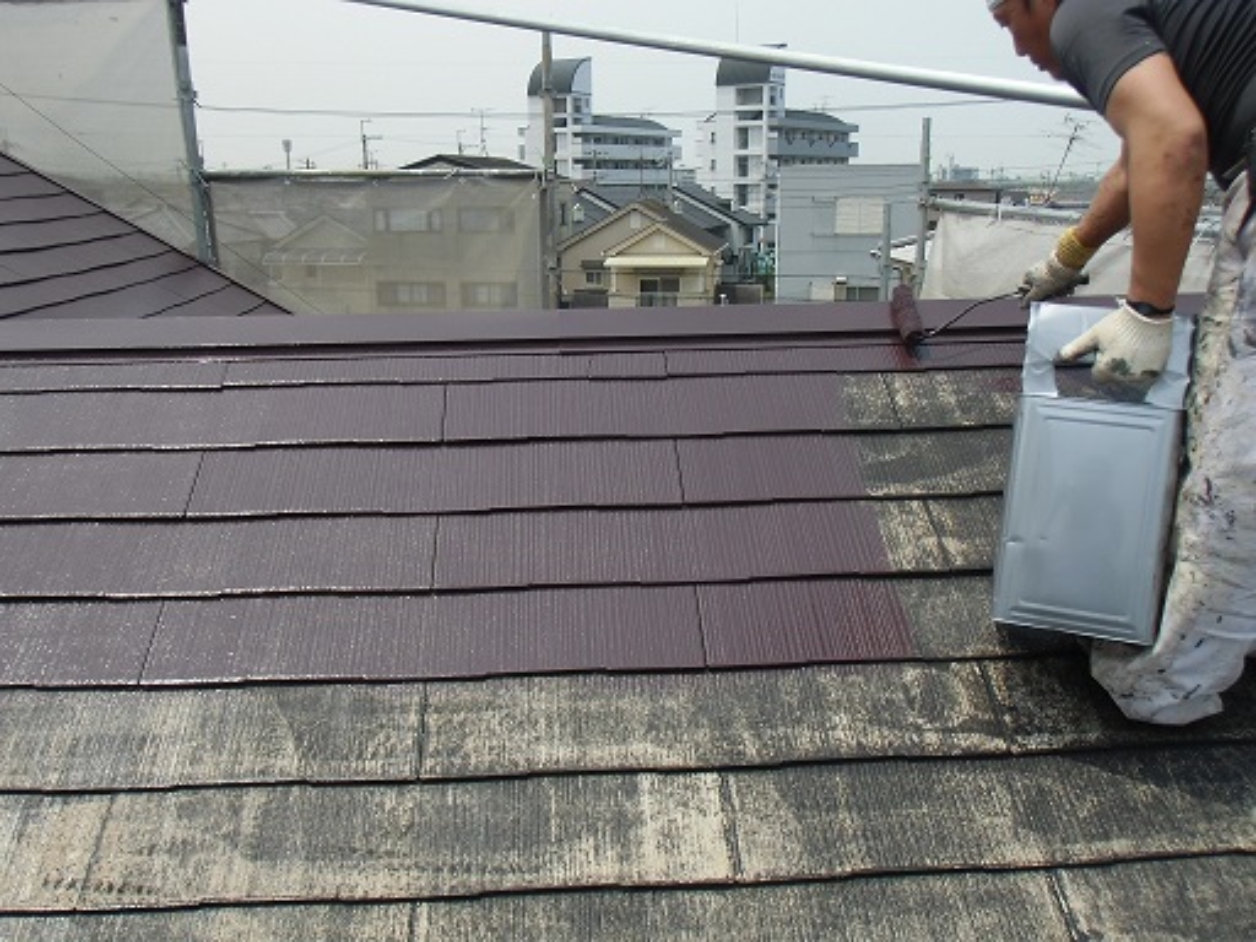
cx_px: 628
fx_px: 1089
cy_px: 471
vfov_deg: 46.8
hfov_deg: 60.0
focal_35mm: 30
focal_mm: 5.36
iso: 64
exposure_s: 1/500
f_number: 3.5
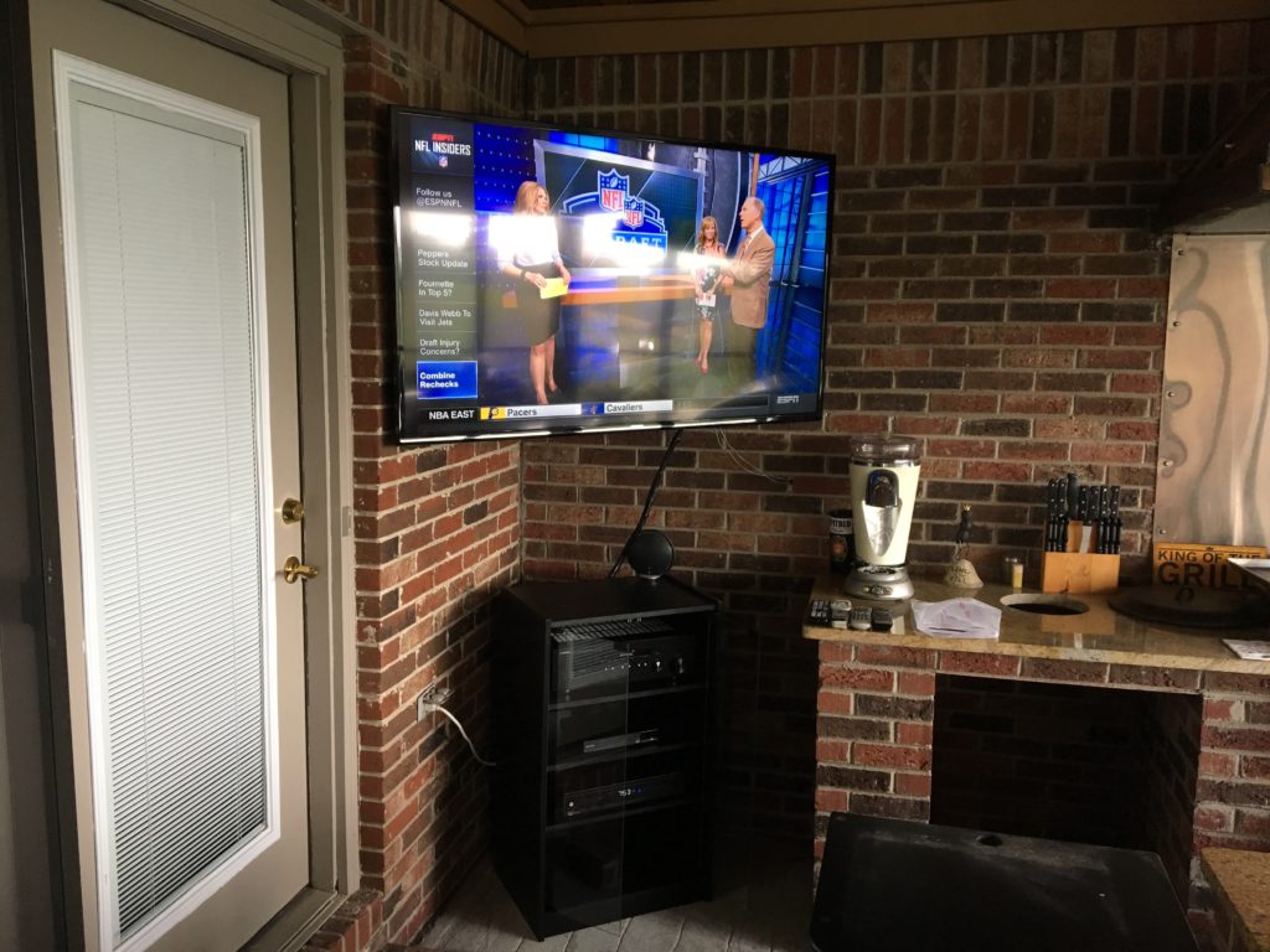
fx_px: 1064
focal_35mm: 29
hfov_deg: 61.7
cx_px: 635
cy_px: 476
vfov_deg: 48.2
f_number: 2.2
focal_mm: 4.15
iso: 100
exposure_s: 1/30
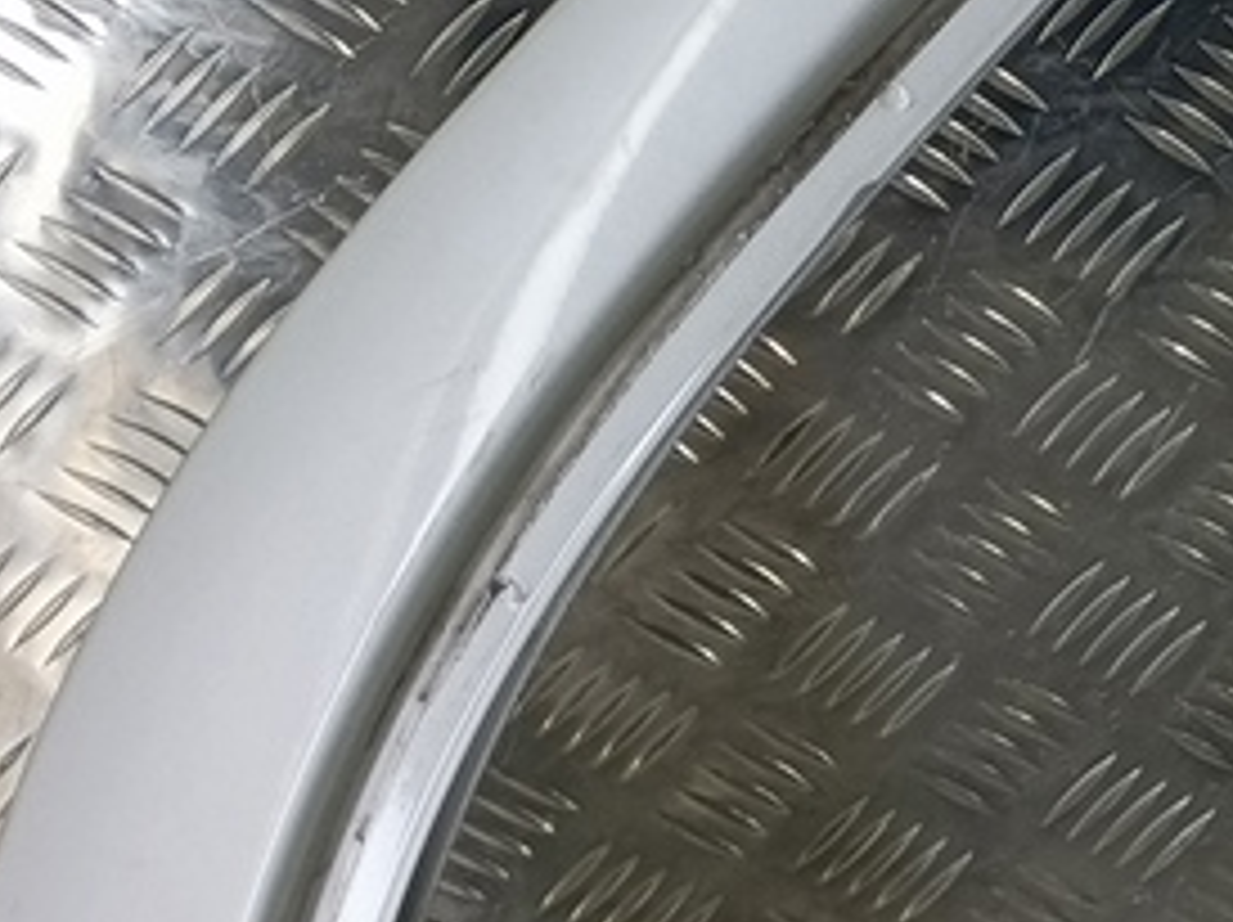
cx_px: 1598
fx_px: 3061
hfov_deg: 20.8
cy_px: -486
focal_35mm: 86
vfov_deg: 15.7
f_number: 1.6
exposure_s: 1/50
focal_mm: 4.11
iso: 106
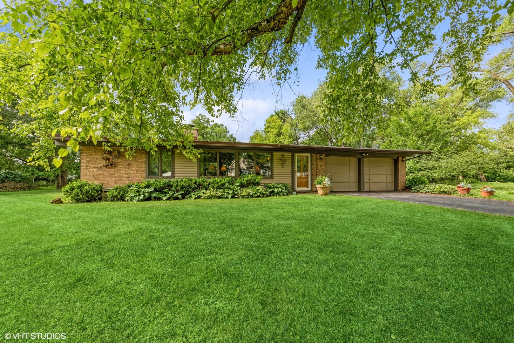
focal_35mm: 14
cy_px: 172
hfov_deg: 104.2
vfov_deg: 81.3
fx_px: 200
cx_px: 257
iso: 200
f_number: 8
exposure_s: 1/160
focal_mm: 14
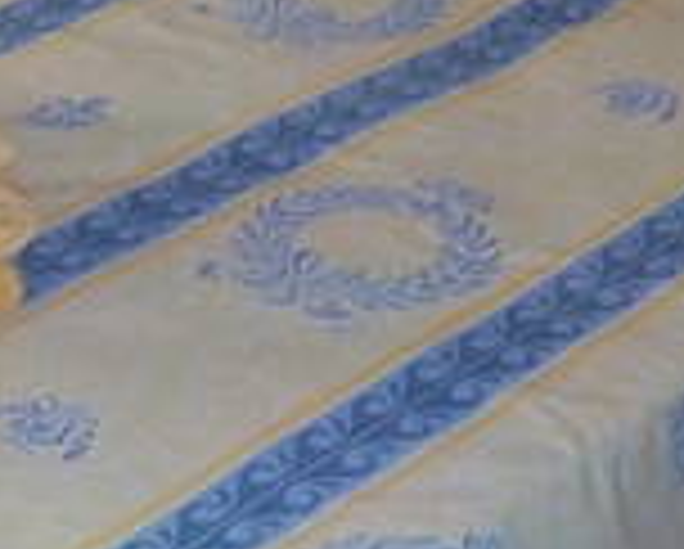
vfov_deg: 10.8
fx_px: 2878
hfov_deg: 13.4
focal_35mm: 142
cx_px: 40
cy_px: 22
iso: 160
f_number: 3.5
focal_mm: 5.05
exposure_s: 1/30
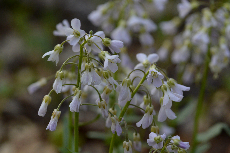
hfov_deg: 15.2
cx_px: 115
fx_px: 862
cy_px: 76
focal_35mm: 135
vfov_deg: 10.1
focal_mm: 90
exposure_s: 1/250
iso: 280
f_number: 8
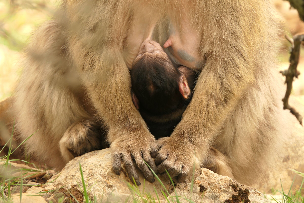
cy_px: 102
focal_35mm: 436
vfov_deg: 3.2
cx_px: 152
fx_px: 3681
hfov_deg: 4.7
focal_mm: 160.3
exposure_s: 1/125
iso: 200
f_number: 4.5
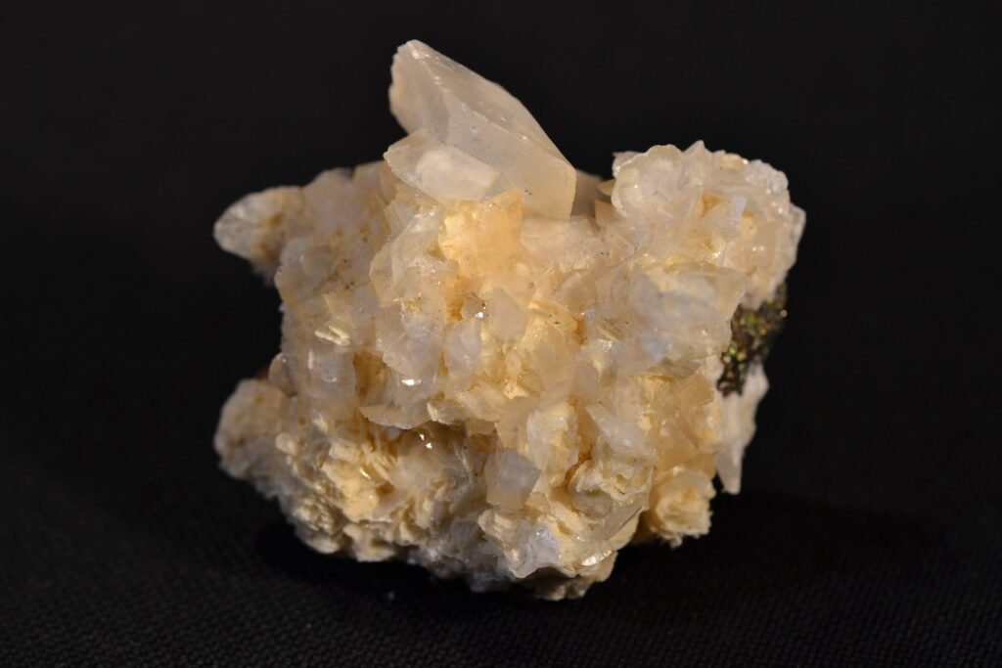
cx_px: 501
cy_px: 334
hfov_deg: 16.1
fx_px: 3549
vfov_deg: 10.8
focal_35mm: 128
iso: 100
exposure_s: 1/20
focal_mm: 85
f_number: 6.3
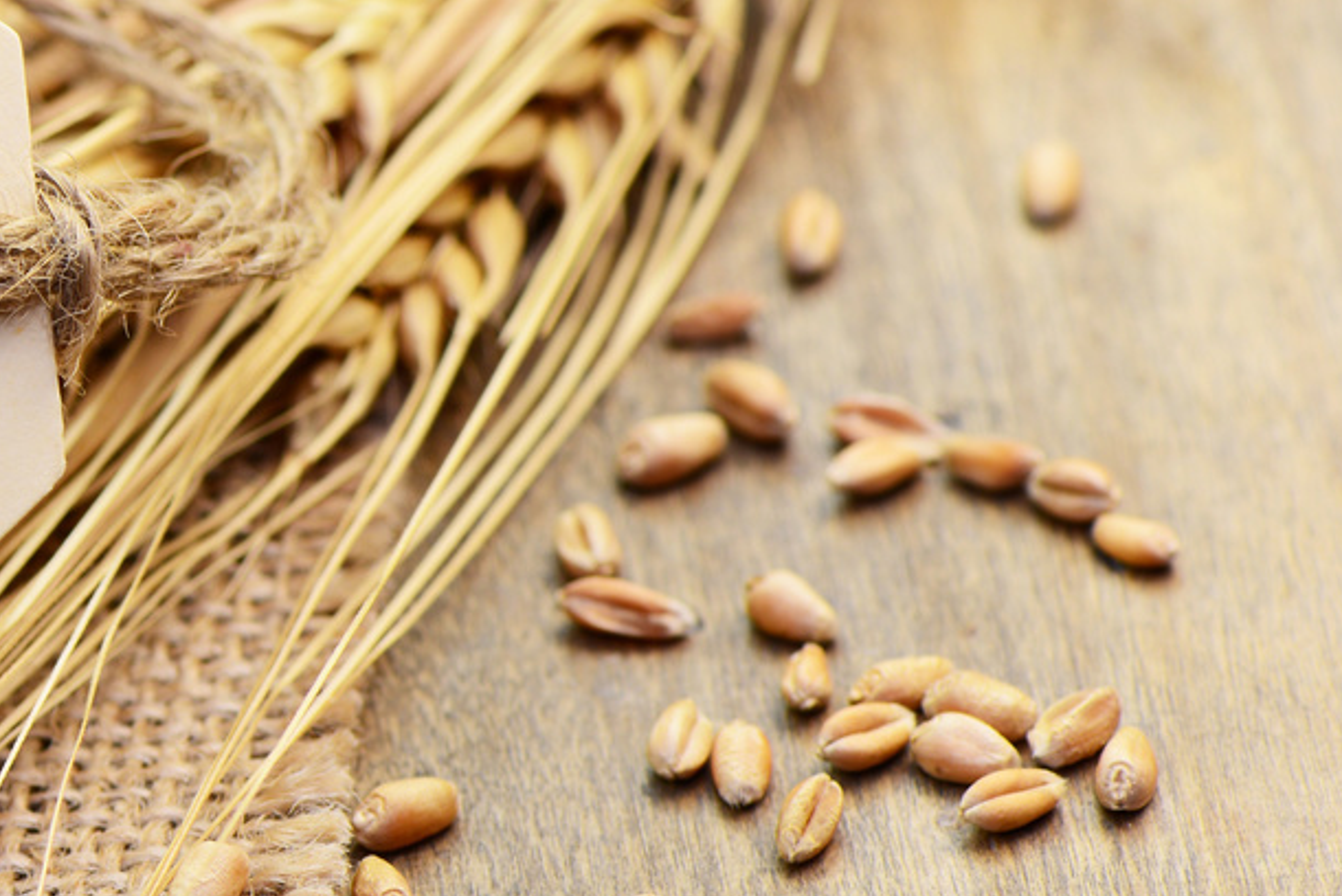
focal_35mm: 290
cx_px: -396
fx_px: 10815
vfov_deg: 4.7
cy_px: 321
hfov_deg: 7.0
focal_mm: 105
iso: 100
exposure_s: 1/50
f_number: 7.1
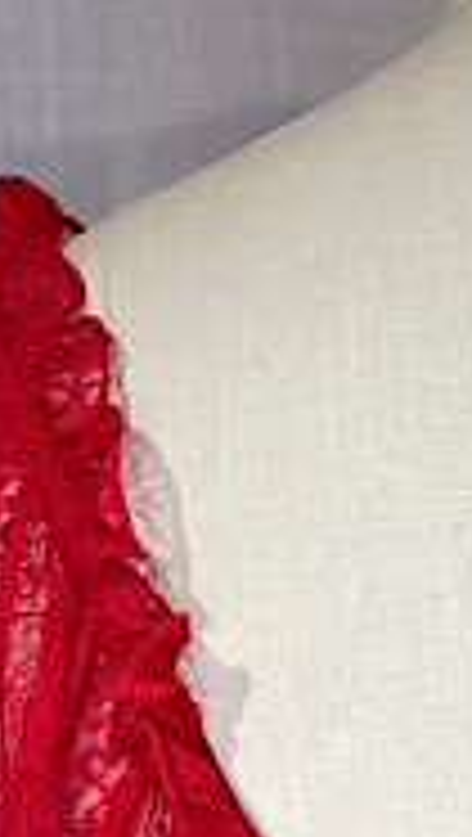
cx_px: 800
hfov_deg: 9.9
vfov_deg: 14.6
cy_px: 1746
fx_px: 2596
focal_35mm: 117
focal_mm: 5.1
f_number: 1.6
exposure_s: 1/161
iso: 32
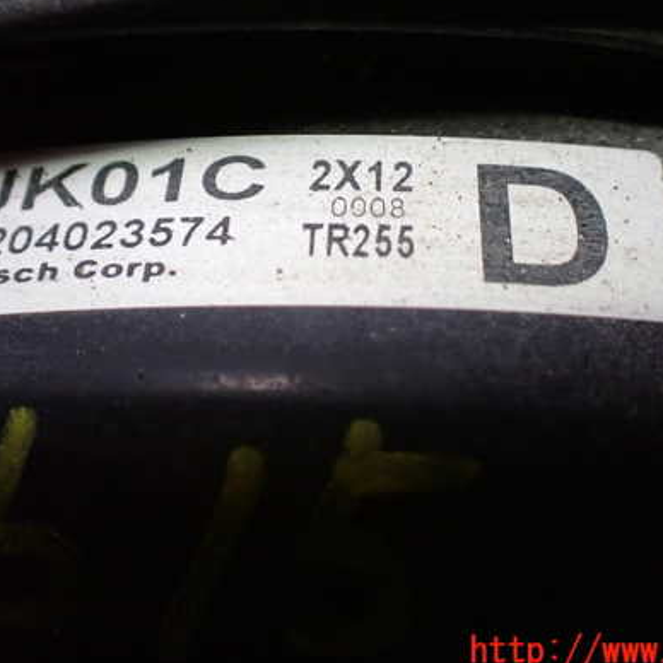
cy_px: 289
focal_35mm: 41
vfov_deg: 40.8
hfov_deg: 40.9
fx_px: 888
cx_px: 343
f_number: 2.3
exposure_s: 1/100
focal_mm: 5.4
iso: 800
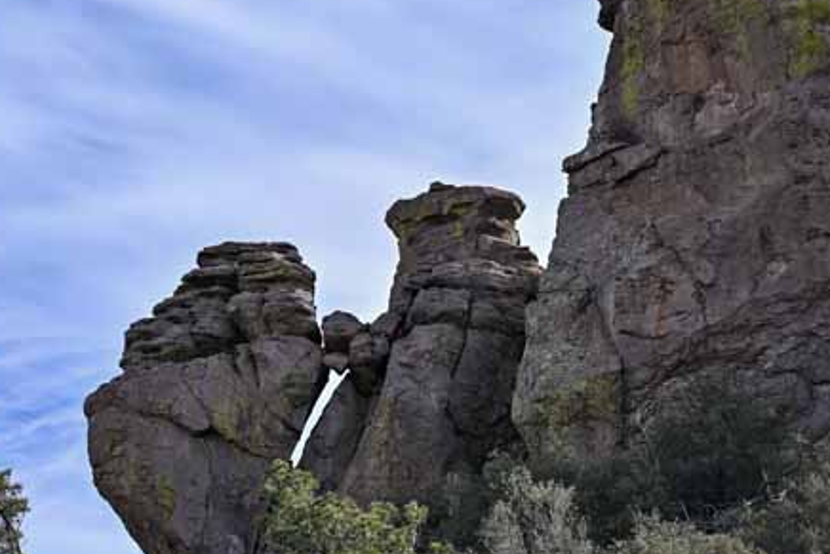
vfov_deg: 6.2
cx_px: 524
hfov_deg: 9.3
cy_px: 297
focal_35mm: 220
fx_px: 5074
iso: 100
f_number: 5
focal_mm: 120
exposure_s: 1/640
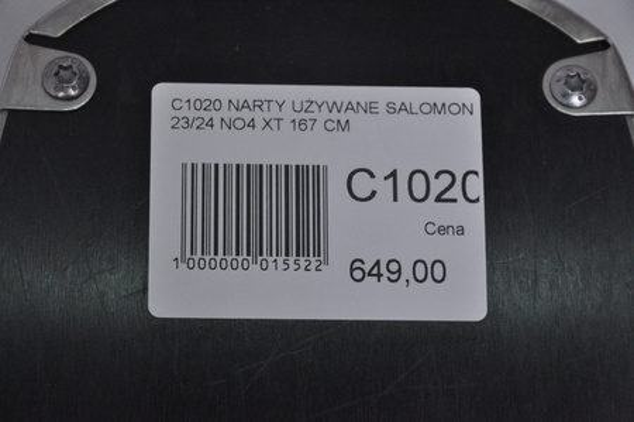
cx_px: 317
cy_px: 211
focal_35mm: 158
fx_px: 2771
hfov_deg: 13.1
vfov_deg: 8.7
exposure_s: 1/125
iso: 3200
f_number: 9.5
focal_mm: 105
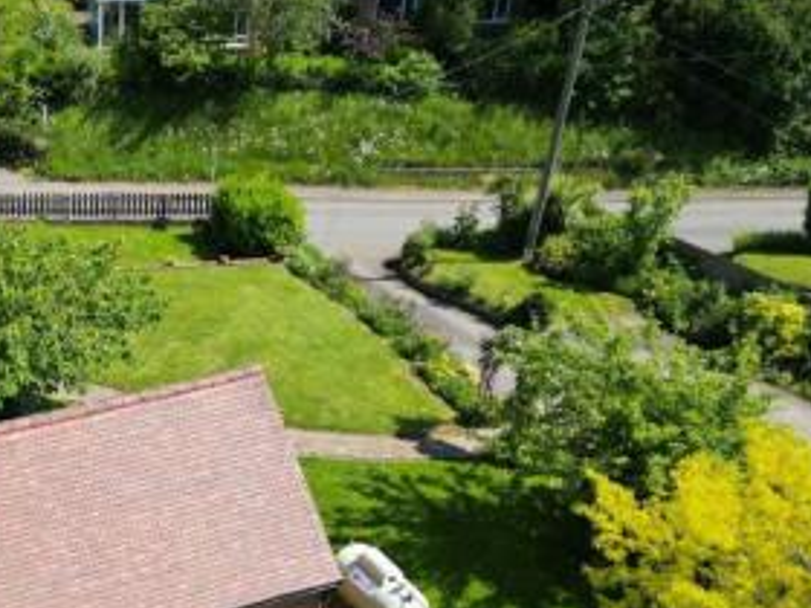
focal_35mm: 50
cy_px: 505
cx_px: 62
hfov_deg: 35.6
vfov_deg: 28.4
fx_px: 1171
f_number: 1.7
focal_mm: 6.72
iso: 100
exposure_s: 1/1500
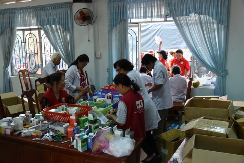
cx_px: 122
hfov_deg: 55.8
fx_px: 231
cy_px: 82
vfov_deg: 38.9
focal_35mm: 34
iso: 8000
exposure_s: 1/160
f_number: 6.3
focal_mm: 34
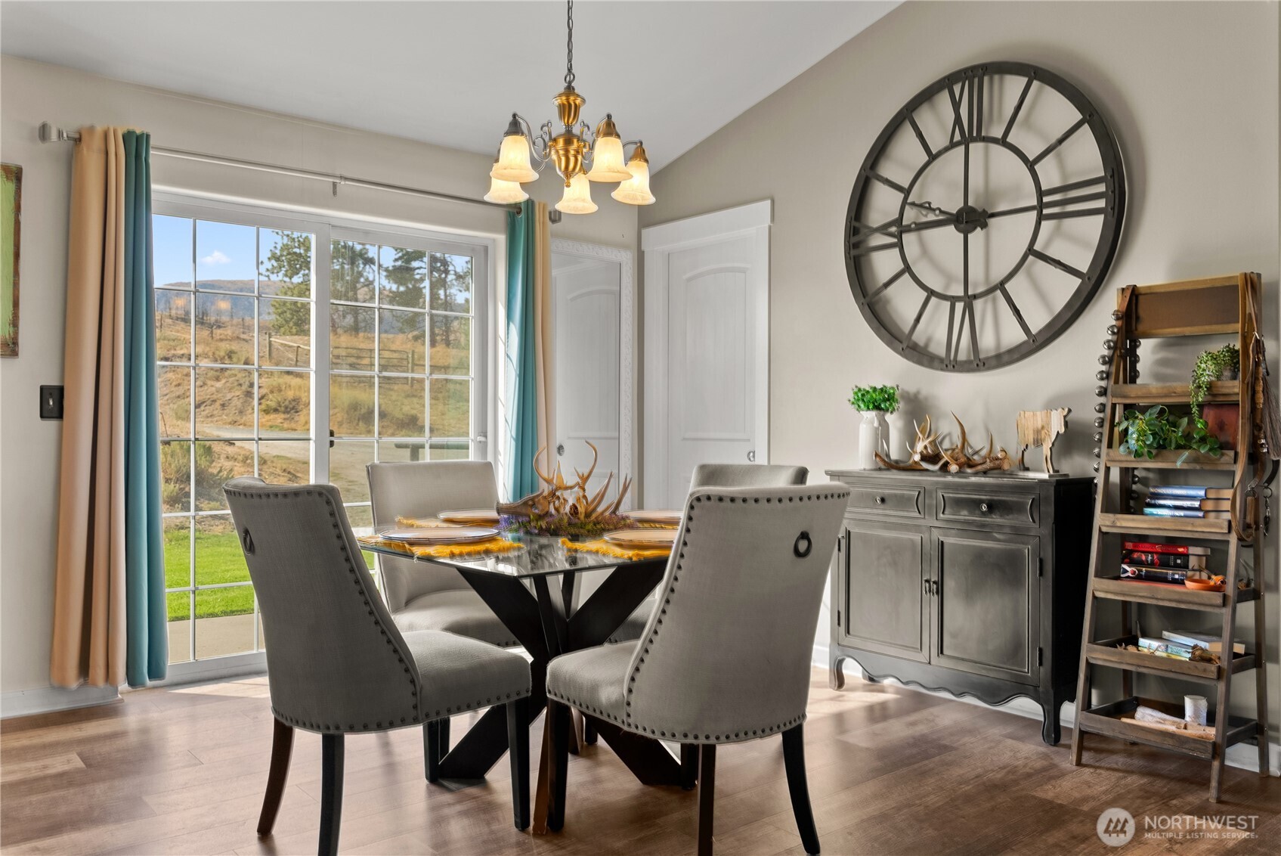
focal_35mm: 27
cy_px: 428
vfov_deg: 47.7
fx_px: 968
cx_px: 640
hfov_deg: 67.0
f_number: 4.5
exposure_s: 1/15
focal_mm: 27.2
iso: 400
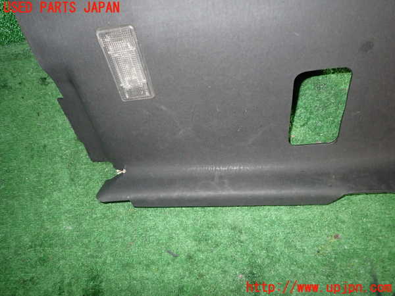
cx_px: 198
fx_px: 285
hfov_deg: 69.4
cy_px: 148
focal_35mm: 25
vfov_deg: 54.9
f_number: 5.6
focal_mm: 4.5
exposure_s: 1/30
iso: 320
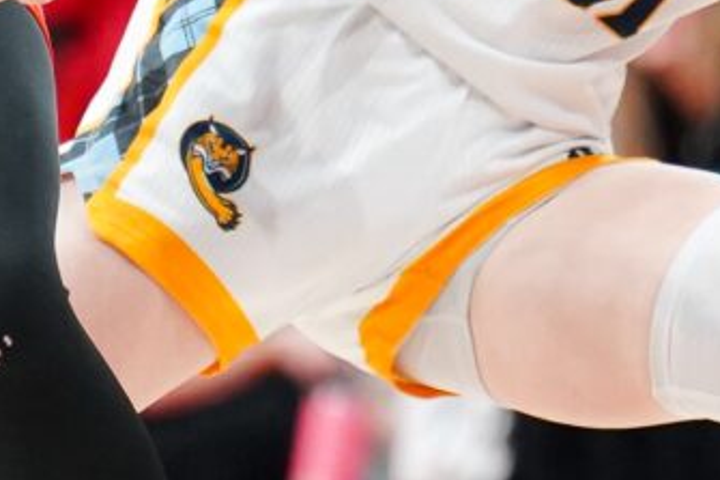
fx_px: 18970
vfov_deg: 1.4
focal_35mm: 949
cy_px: 150
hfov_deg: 2.2
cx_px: 198
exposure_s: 1/1600
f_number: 2.8
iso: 4000
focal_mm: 124
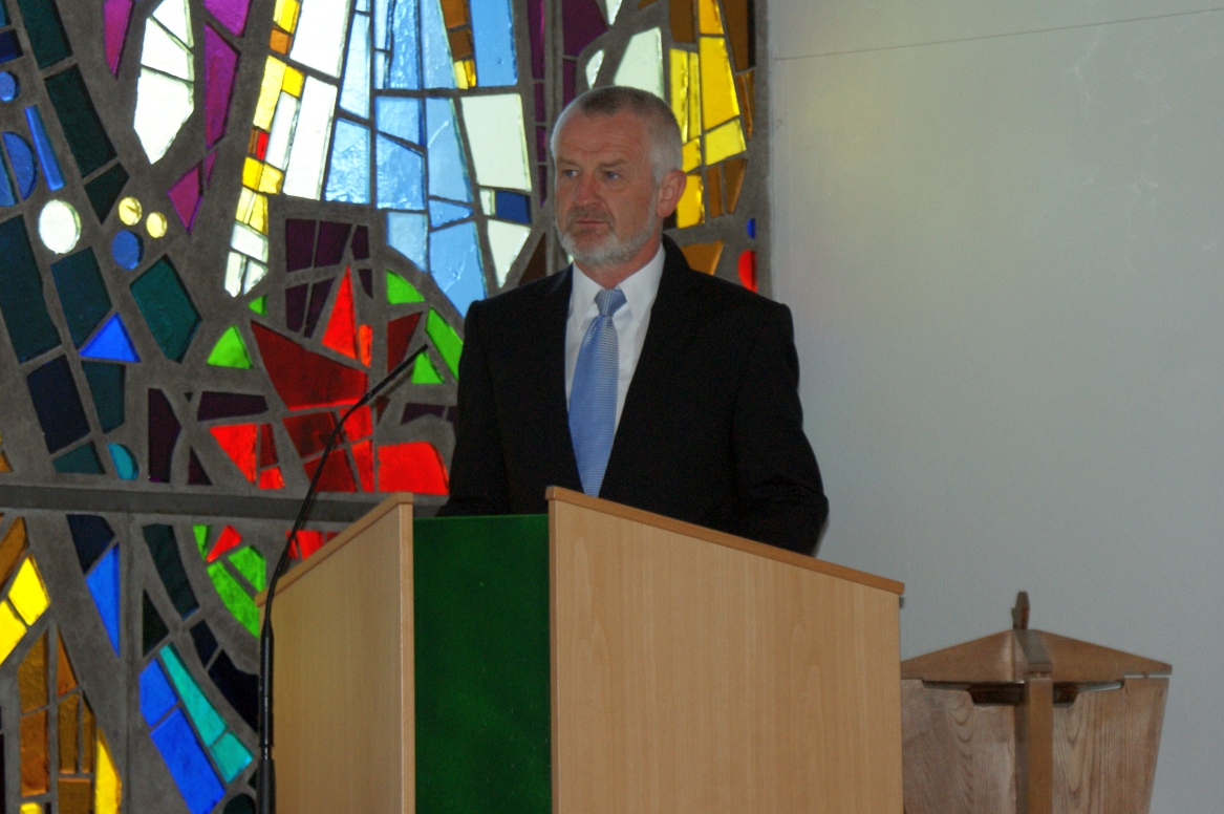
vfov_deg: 10.1
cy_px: 372
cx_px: 610
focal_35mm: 135
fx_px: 4586
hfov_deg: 15.2
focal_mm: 70
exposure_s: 1/125
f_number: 5.6
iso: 400
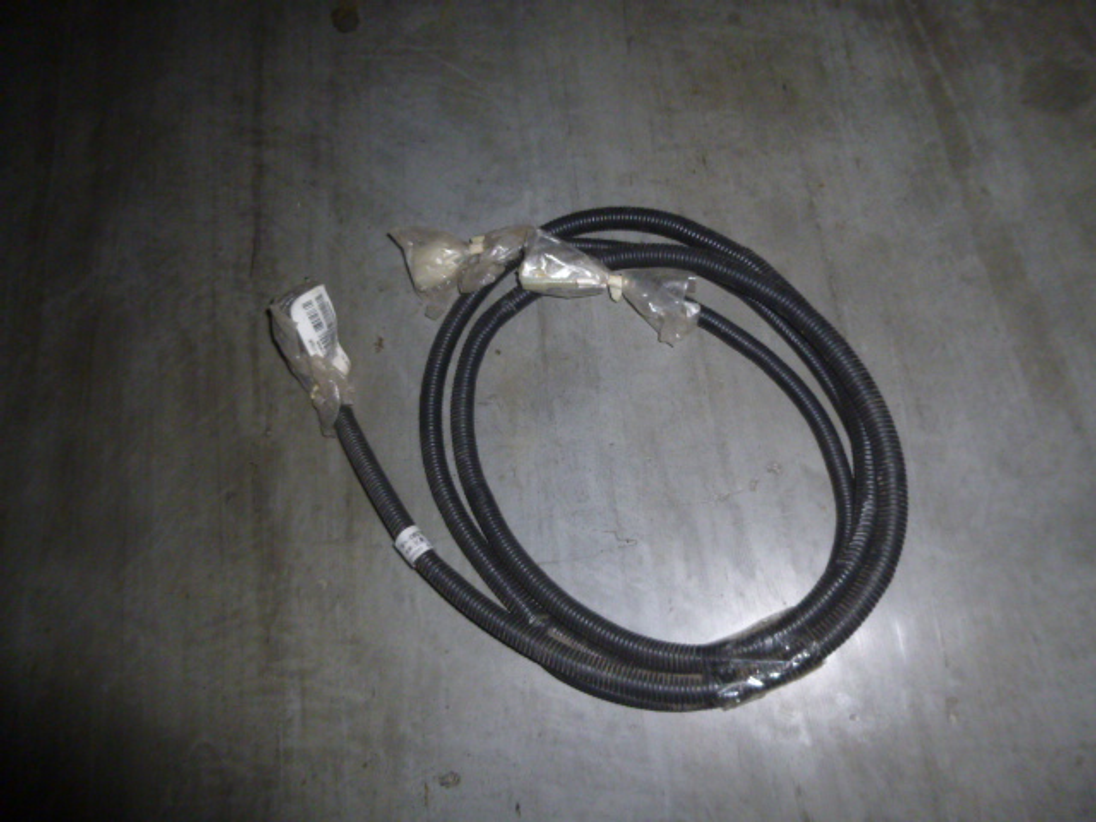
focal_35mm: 25
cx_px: 548
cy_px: 411
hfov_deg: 69.4
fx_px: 792
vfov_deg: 54.9
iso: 200
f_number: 3.1
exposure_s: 1/125
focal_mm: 4.5
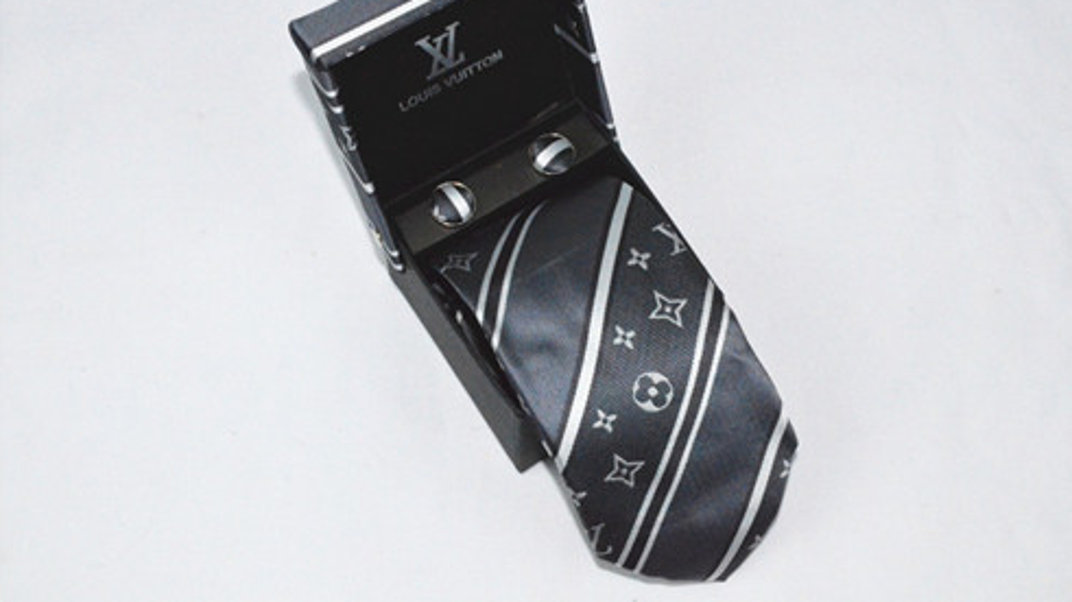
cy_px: 244
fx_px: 1904
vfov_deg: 18.0
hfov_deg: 31.4
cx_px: 541
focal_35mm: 67
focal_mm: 42
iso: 6400
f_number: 29
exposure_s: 1/250
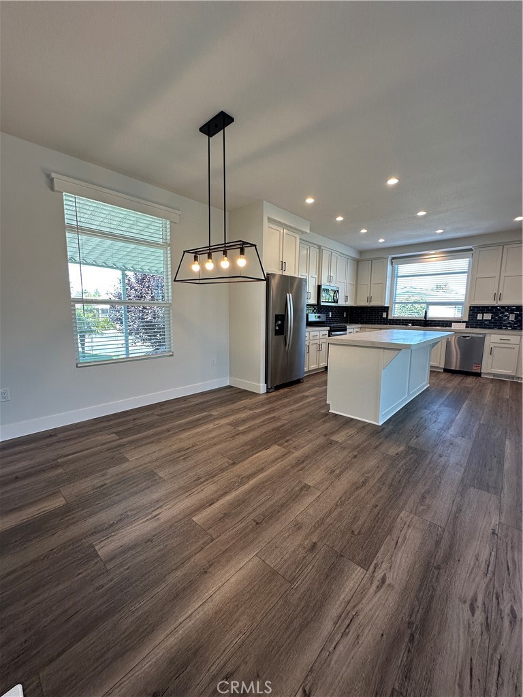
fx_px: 282
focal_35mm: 14
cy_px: 348
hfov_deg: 85.7
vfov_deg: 102.1
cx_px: 262
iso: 160
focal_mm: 2.22
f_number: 2.2
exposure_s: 1/120
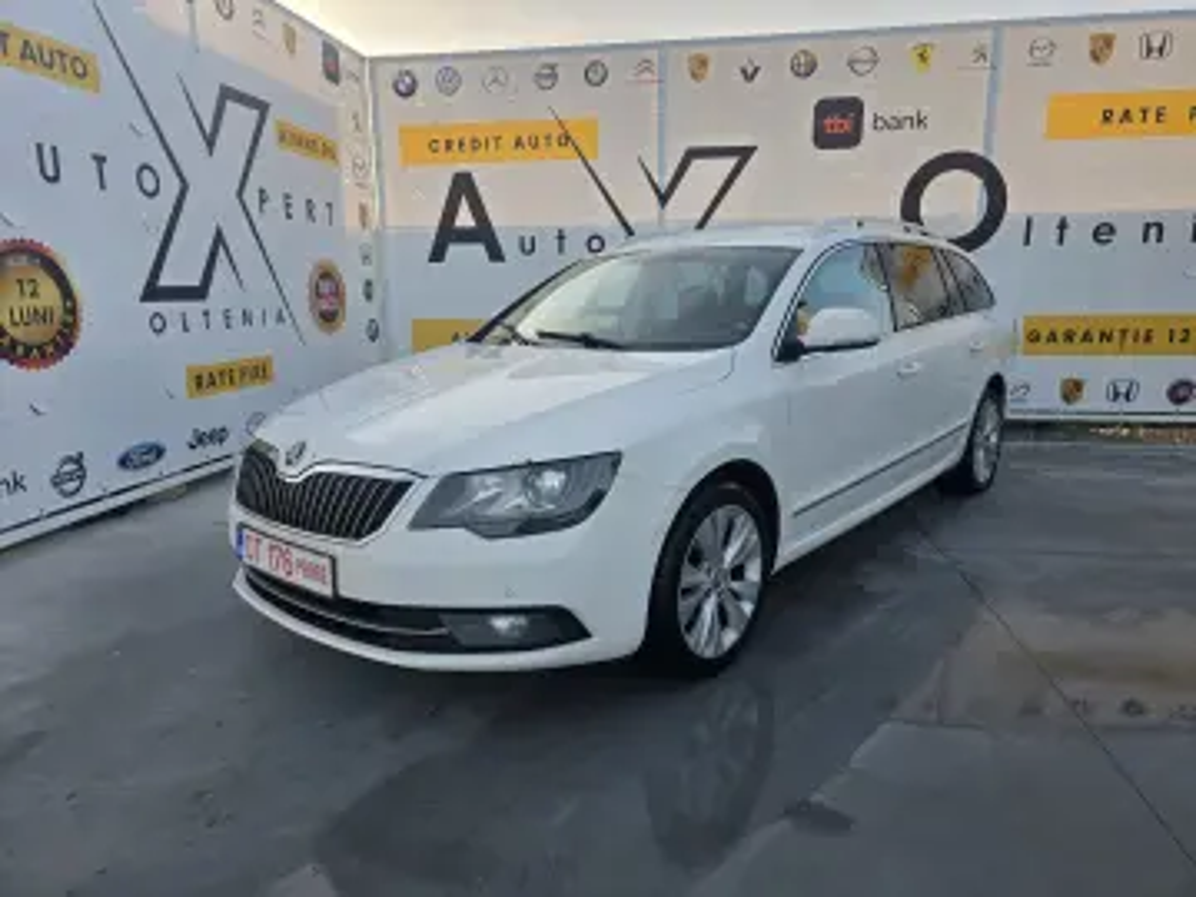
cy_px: 448
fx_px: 795
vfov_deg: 58.9
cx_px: 598
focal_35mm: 23
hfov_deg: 73.9
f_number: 1.7
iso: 80
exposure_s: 1/1314
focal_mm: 6.3
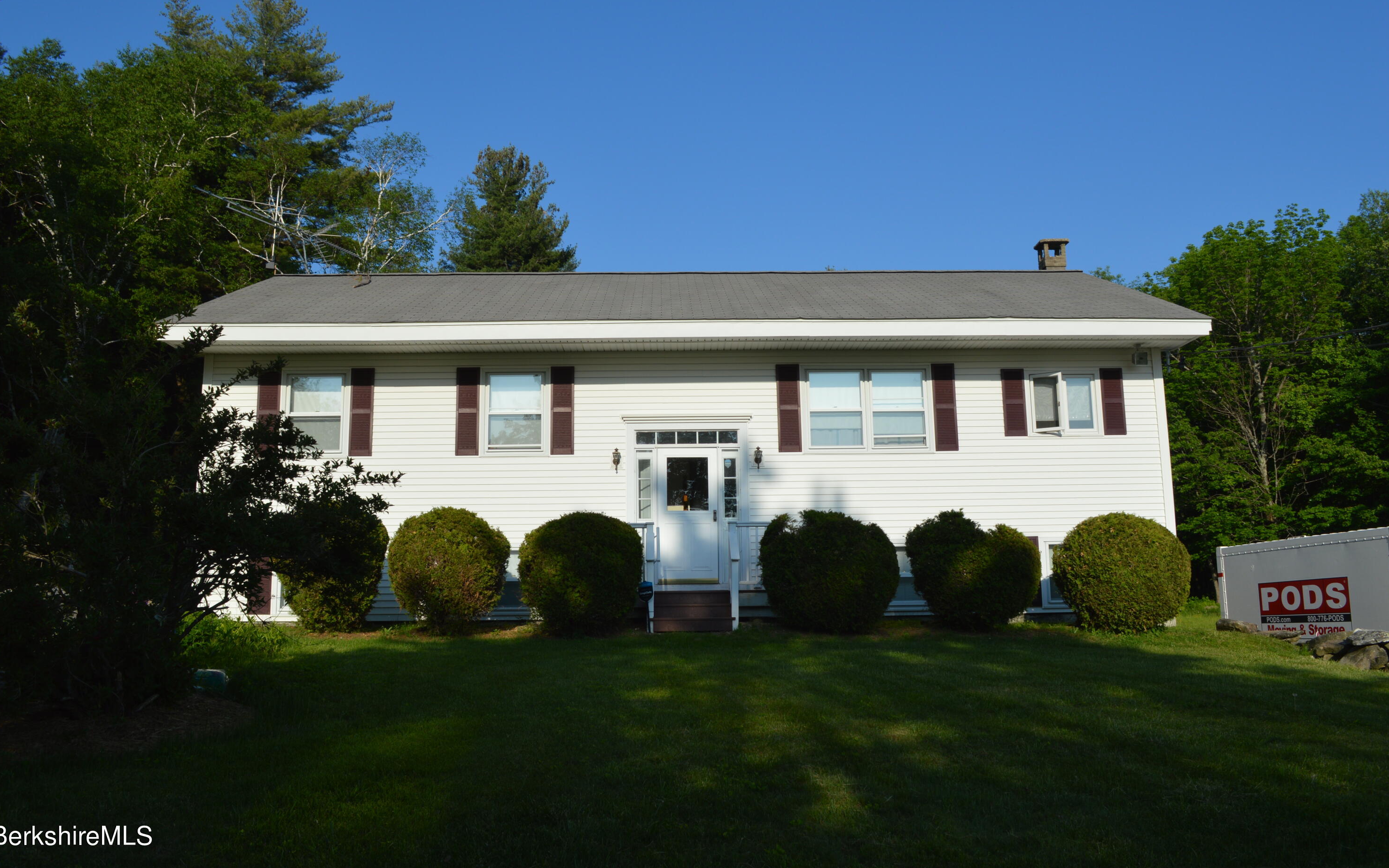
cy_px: 410
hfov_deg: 61.2
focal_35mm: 31
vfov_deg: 40.6
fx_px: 1174
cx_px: 693
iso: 100
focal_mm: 20
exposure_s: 1/320
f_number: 9
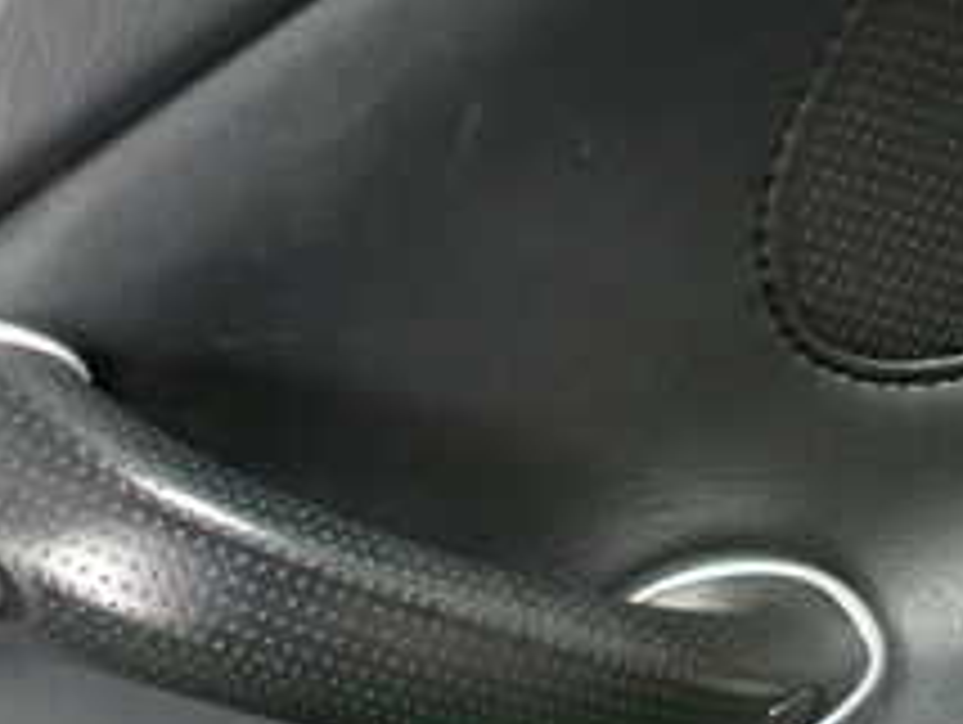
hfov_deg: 24.0
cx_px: -328
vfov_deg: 20.1
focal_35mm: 70
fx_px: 1950
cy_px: 791
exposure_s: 1/30
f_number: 2
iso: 250
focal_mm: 4.5
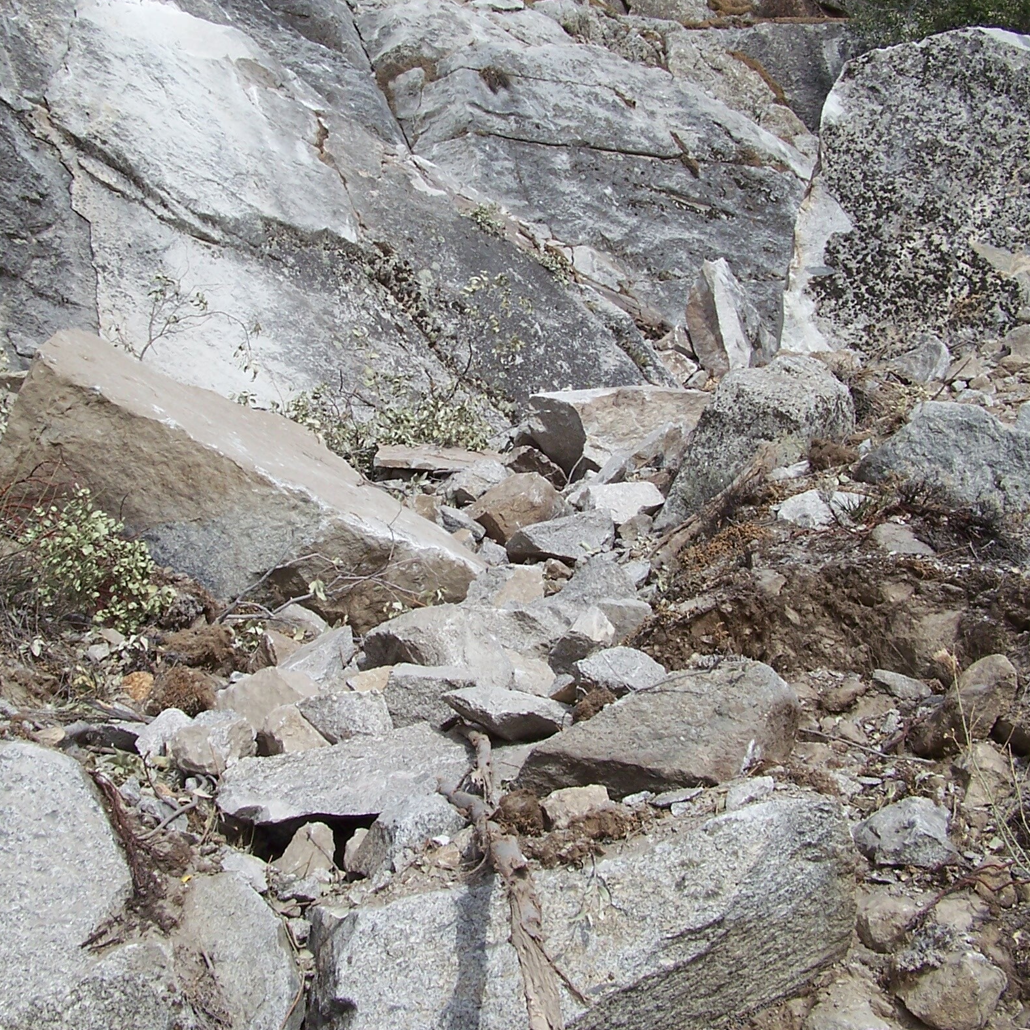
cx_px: 454
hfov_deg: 31.1
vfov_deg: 31.0
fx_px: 1852
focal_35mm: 55
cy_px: 429
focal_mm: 6.3
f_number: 4
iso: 80
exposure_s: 1/750
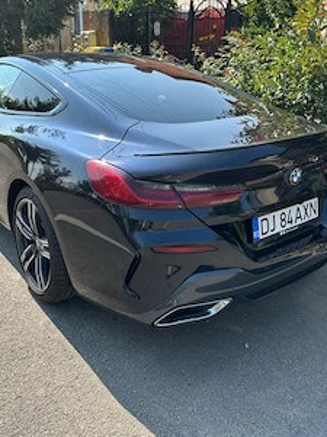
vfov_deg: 56.3
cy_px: 172
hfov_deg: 44.1
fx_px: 403
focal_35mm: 32
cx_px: 141
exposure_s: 1/1751
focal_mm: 6.86
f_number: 1.78
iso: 80
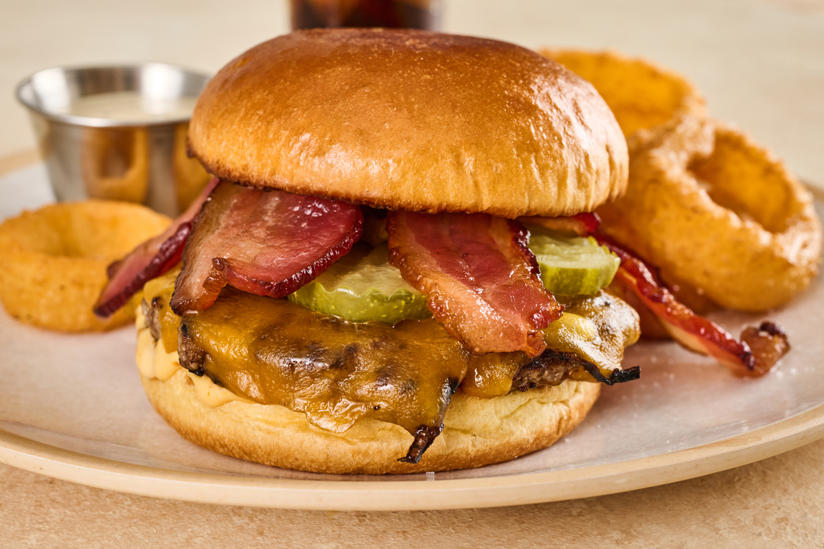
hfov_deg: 39.6
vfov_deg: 27.0
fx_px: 1144
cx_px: 412
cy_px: 274
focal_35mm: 50
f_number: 11
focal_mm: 50
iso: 250
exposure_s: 1/160
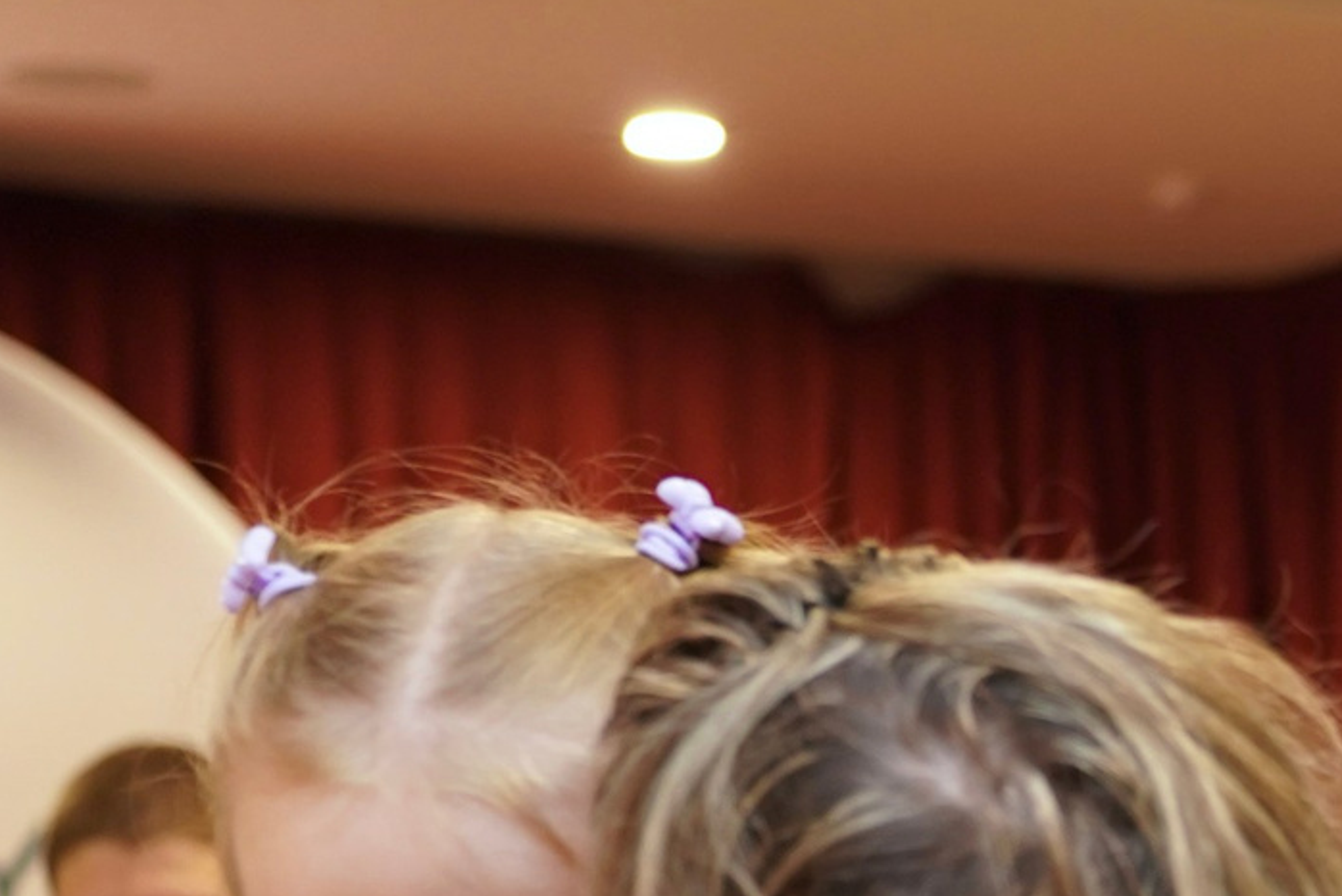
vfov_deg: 10.0
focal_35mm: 132
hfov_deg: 14.1
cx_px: 2242
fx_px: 4922
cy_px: 1435
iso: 800
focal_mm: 36
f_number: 2.8
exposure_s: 1/60
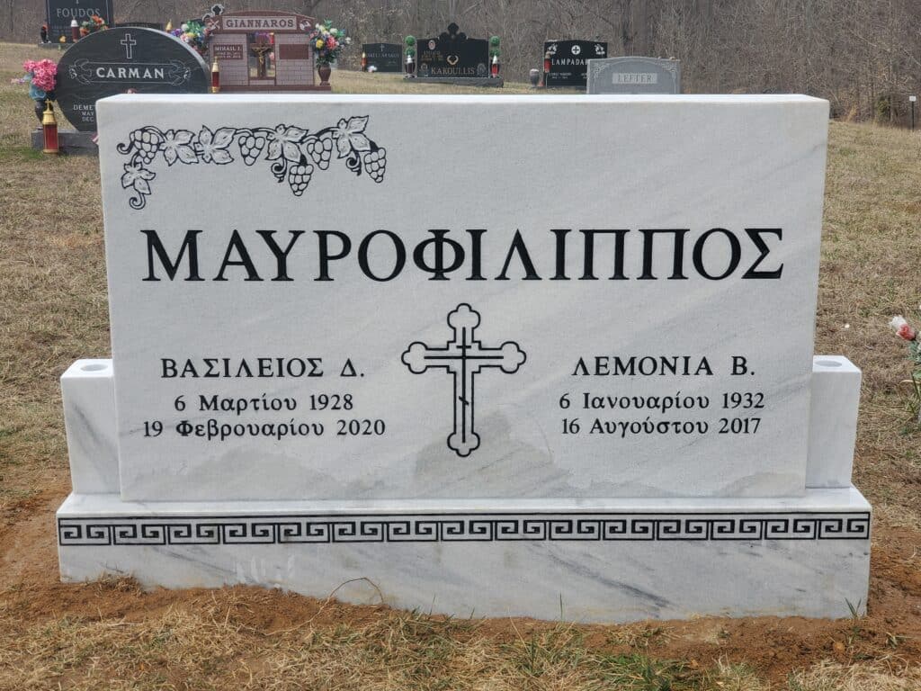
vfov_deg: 28.0
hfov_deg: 36.8
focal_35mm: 52
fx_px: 1384
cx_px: 460
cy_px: 346
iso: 50
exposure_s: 1/300
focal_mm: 6
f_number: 2.4
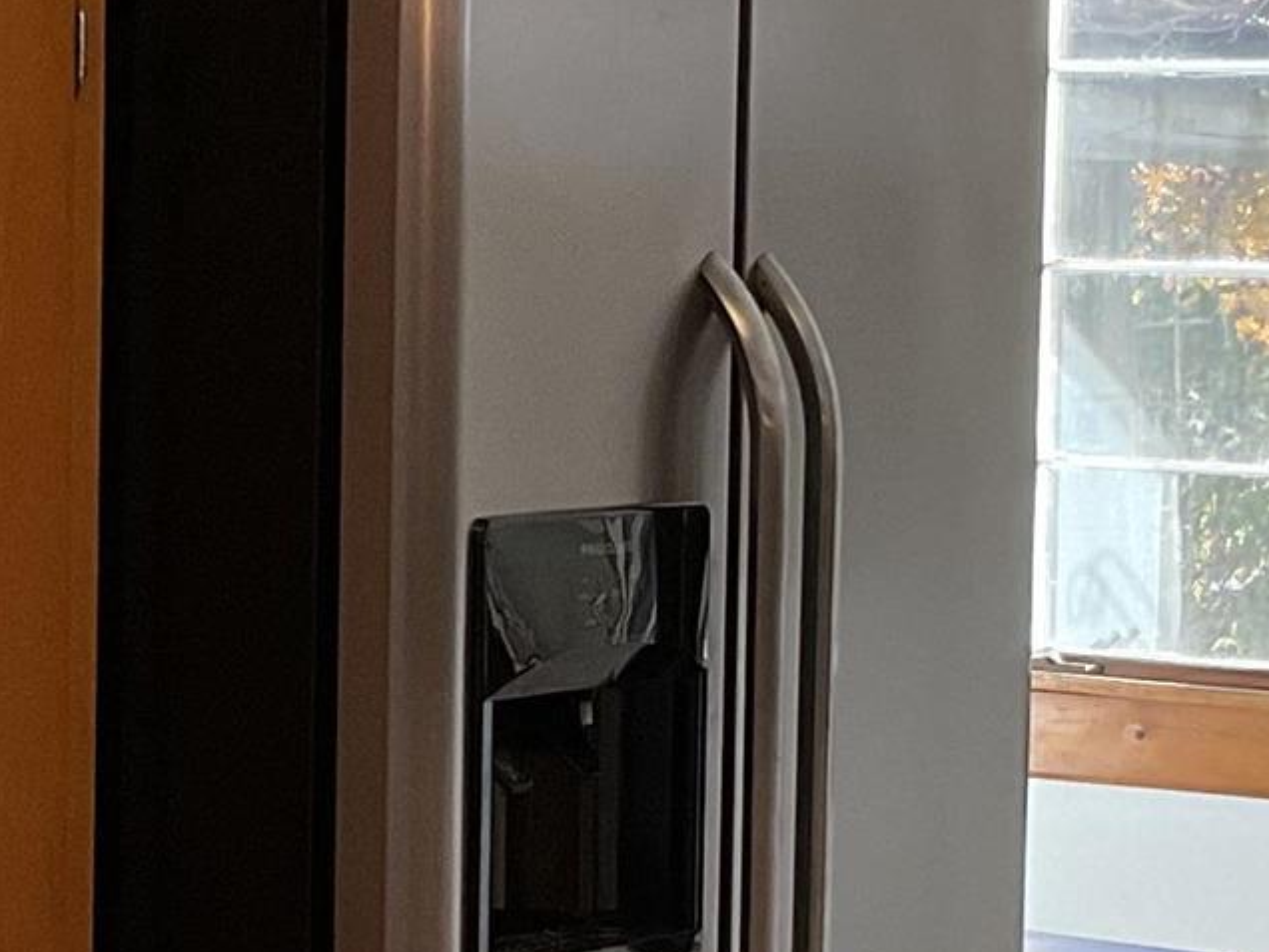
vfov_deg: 10.6
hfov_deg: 14.1
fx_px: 5132
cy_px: 661
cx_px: 375
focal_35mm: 140
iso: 64
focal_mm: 3
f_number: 1.8
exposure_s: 1/120
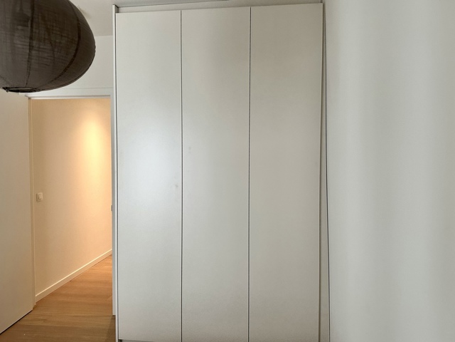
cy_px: 171
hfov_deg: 71.6
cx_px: 228
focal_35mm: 24
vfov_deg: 56.8
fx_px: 315
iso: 200
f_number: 1.78
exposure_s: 1/100
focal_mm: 6.86
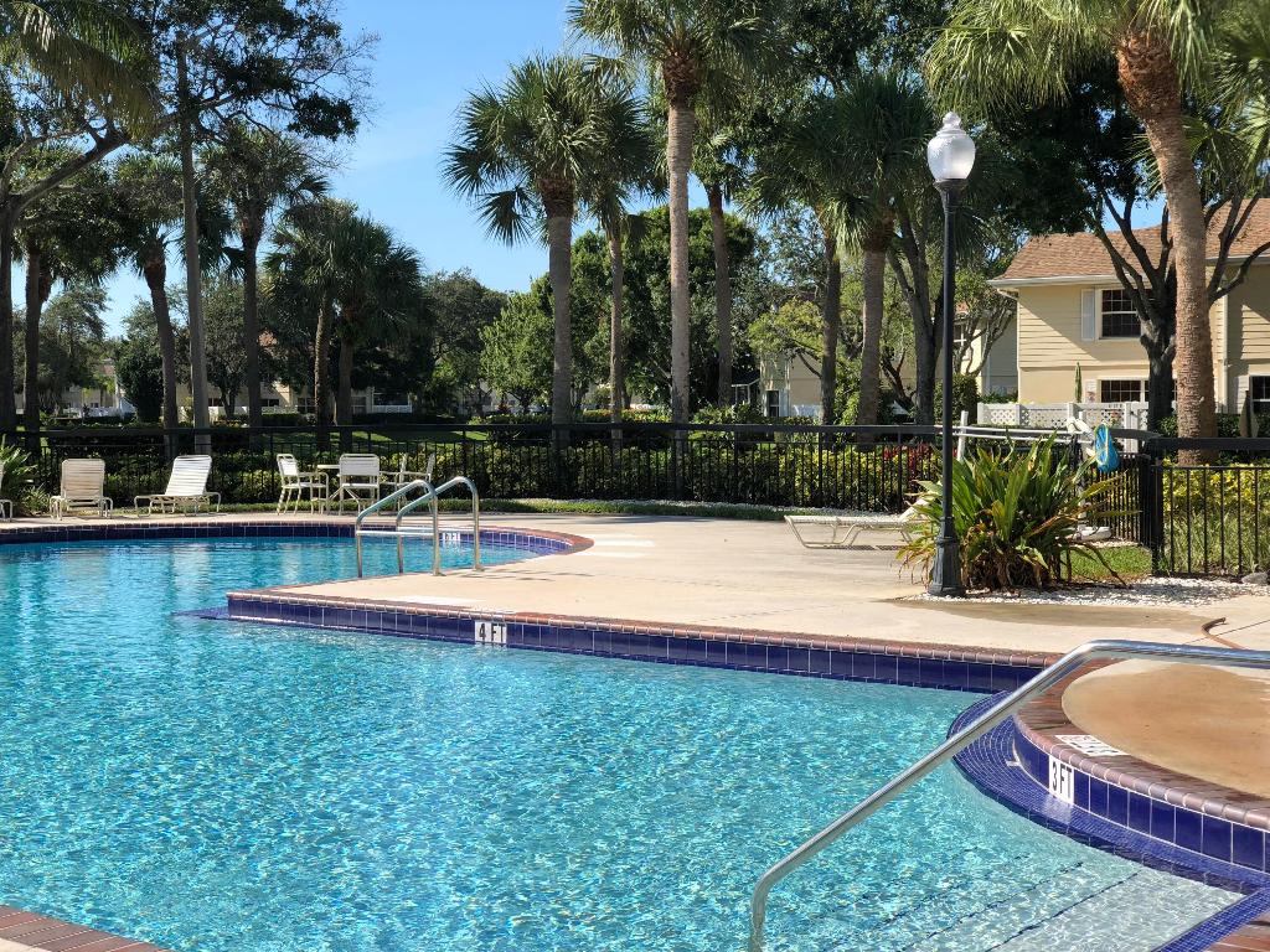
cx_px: 635
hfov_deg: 36.8
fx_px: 1908
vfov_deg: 28.0
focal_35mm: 52
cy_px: 476
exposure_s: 1/941
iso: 16
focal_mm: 6
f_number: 2.4
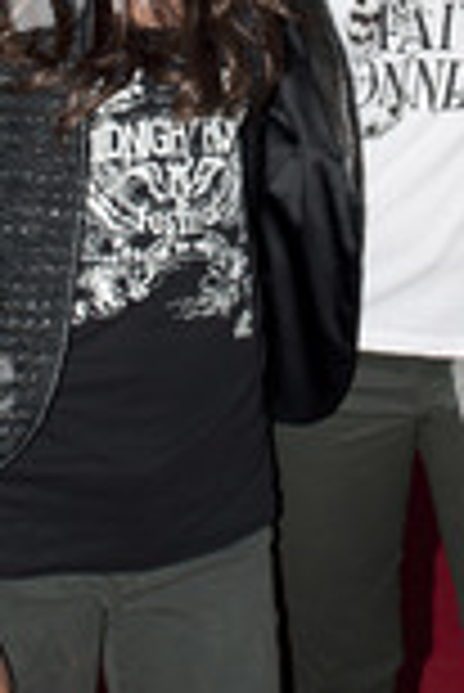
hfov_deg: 19.5
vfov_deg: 28.3
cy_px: 162
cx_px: 277
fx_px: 1350
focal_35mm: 70
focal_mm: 18
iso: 200
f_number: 5
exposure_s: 1/40
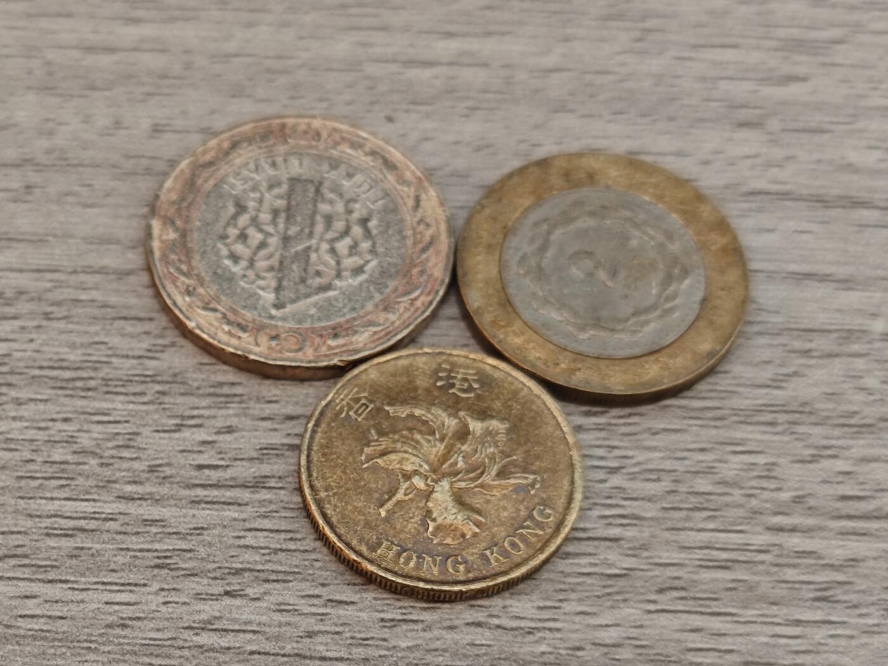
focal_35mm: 75
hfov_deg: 26.0
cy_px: 333
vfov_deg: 19.6
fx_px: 1924
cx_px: 444
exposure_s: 1/31
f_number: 1.9
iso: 640
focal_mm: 8.7
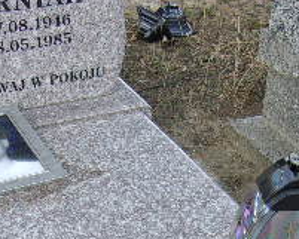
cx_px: 159
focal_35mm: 84
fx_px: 744
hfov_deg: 22.7
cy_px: 197
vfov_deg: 18.1
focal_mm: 4.9
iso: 80
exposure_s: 1/240
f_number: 3
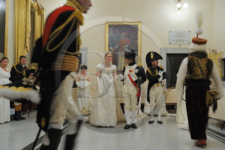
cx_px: 112
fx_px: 237
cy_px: 75
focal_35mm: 38
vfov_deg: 35.0
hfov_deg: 50.7
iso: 800
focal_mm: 38
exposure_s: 1/15
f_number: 3.5
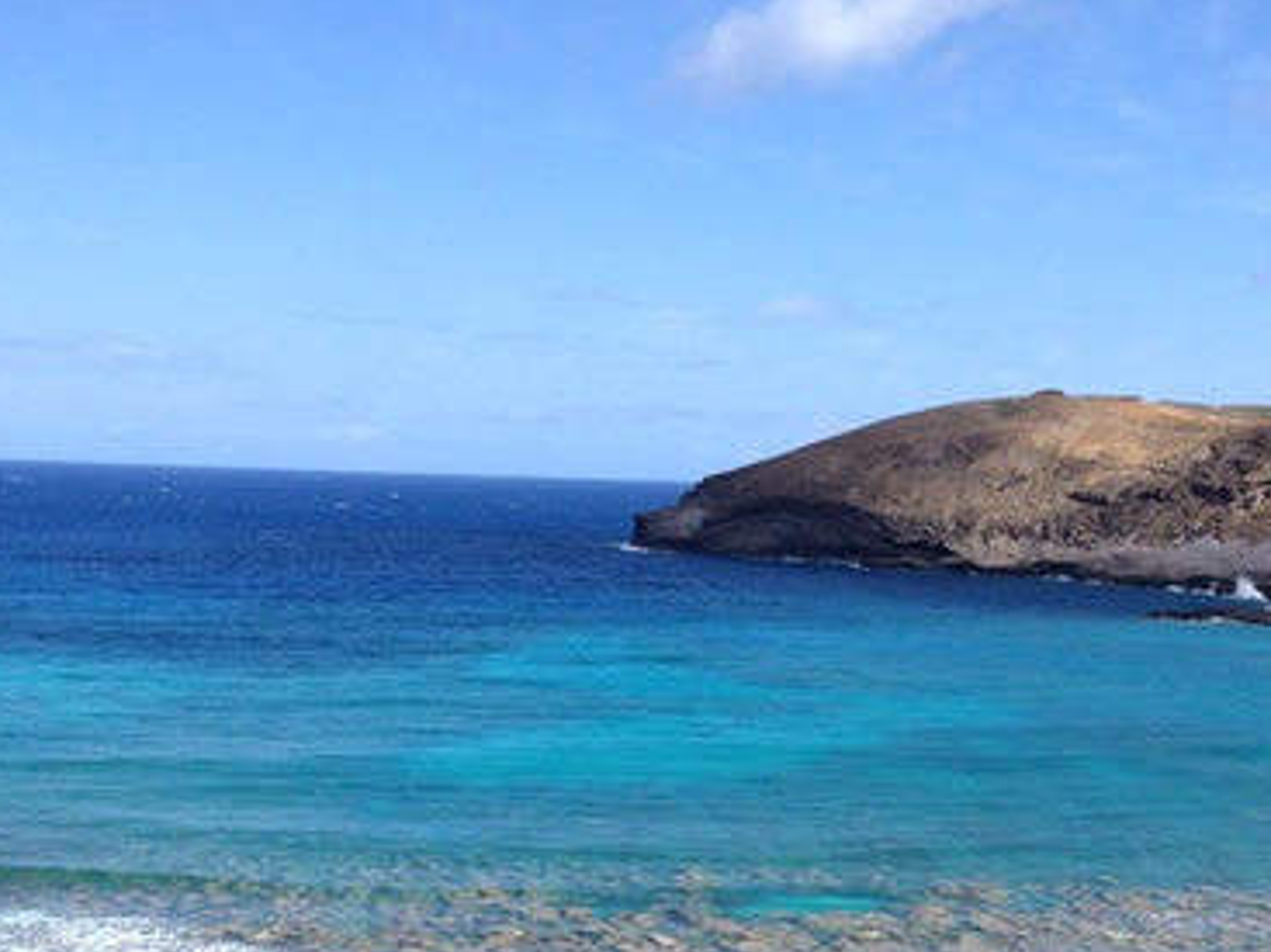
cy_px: 717
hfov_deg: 31.7
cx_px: 675
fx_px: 2239
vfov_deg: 23.8
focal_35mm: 61
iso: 64
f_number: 2.4
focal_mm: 4.28
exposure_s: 1/1314
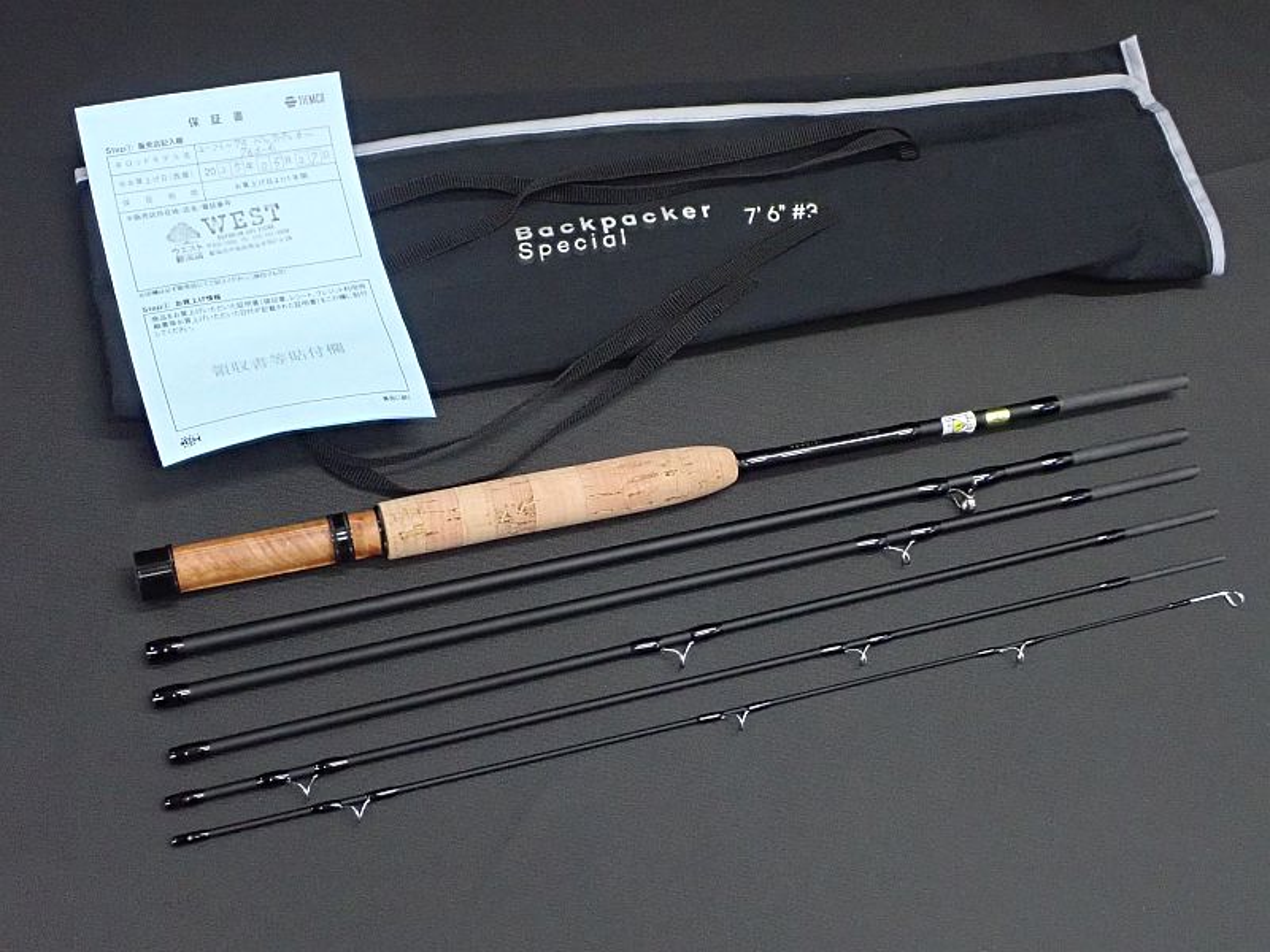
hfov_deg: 46.8
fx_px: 1468
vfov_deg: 36.0
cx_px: 635
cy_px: 476
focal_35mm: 40
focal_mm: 7.34
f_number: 4
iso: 1250
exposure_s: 1/40
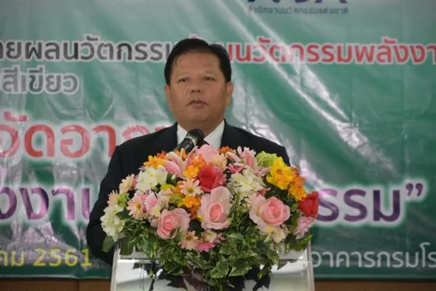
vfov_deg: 7.9
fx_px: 2107
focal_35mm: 174
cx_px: 218
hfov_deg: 11.8
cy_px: 146
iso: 1600
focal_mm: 116
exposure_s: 1/100
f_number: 5.6
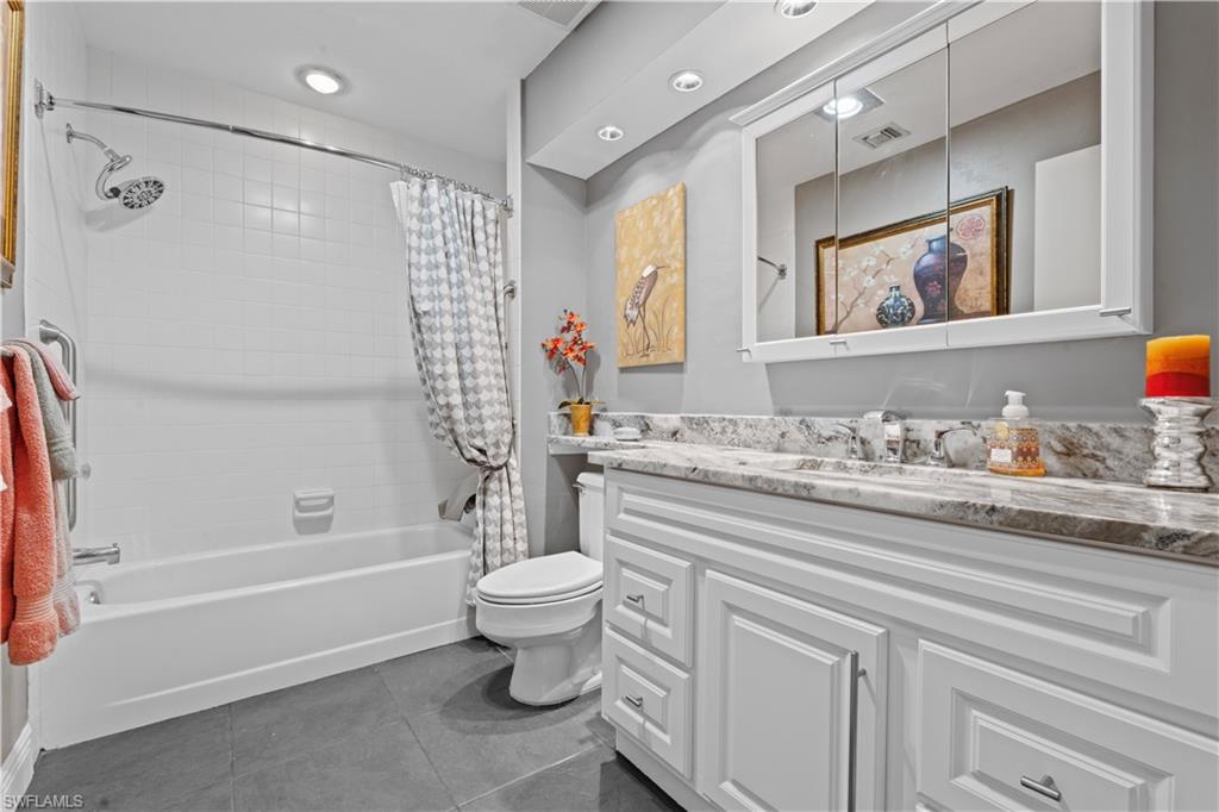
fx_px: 542
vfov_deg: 73.7
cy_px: 406
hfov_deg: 96.8
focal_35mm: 16
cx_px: 610
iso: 400
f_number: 13
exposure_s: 1
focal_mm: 16
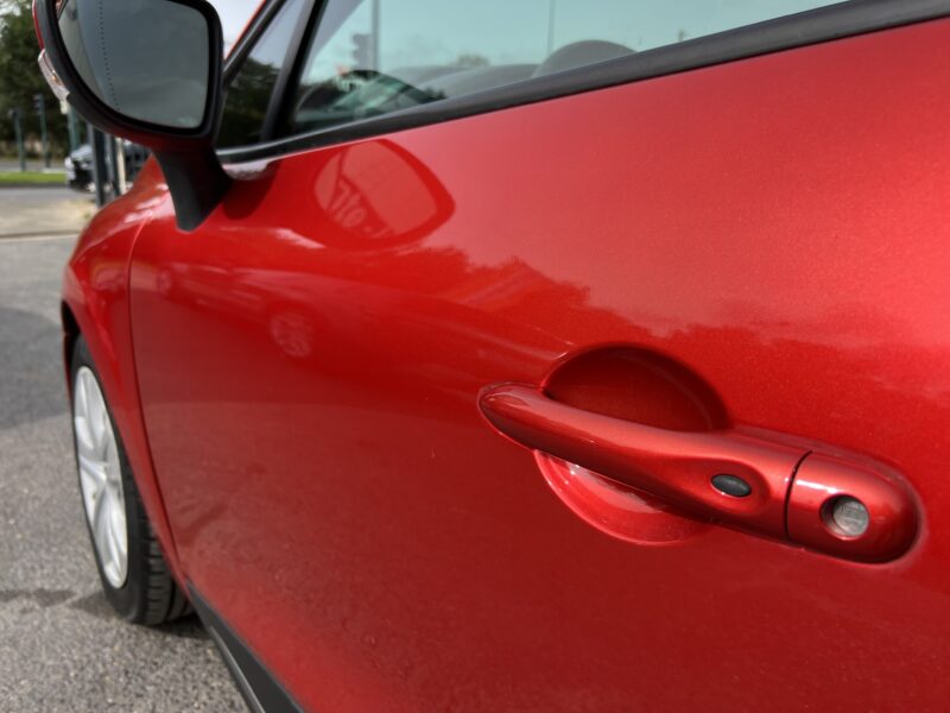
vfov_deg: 53.1
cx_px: 475
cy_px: 356
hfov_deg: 67.3
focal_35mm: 26
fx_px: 714
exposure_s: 1/2045
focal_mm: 5.7
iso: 50
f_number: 1.5
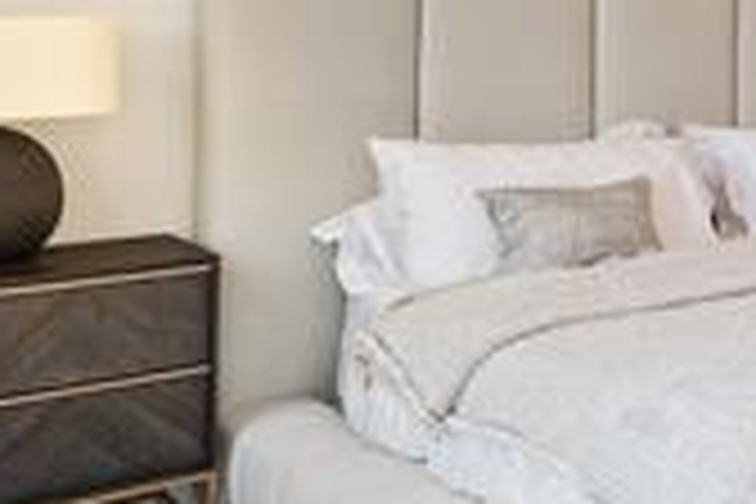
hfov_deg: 23.3
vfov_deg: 21.4
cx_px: 1242
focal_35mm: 61
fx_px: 1281
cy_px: -11
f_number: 11
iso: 500
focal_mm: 16
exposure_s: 1/50
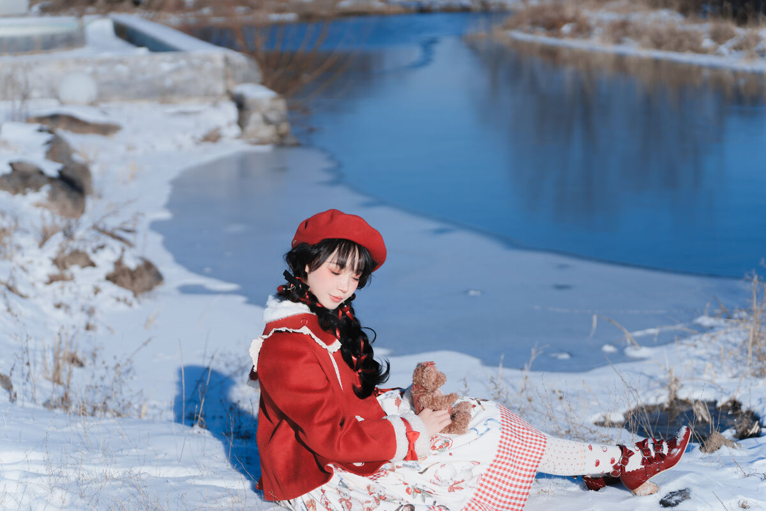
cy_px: 256
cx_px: 383
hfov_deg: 27.7
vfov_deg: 18.7
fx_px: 1553
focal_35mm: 73
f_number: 2.5
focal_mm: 73
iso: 100
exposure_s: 1/4000
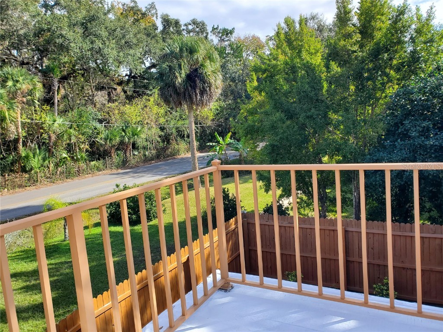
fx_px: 333
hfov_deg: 67.3
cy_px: 166
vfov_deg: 53.1
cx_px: 222
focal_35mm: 26
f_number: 2.4
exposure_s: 1/511
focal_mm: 4.3
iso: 50
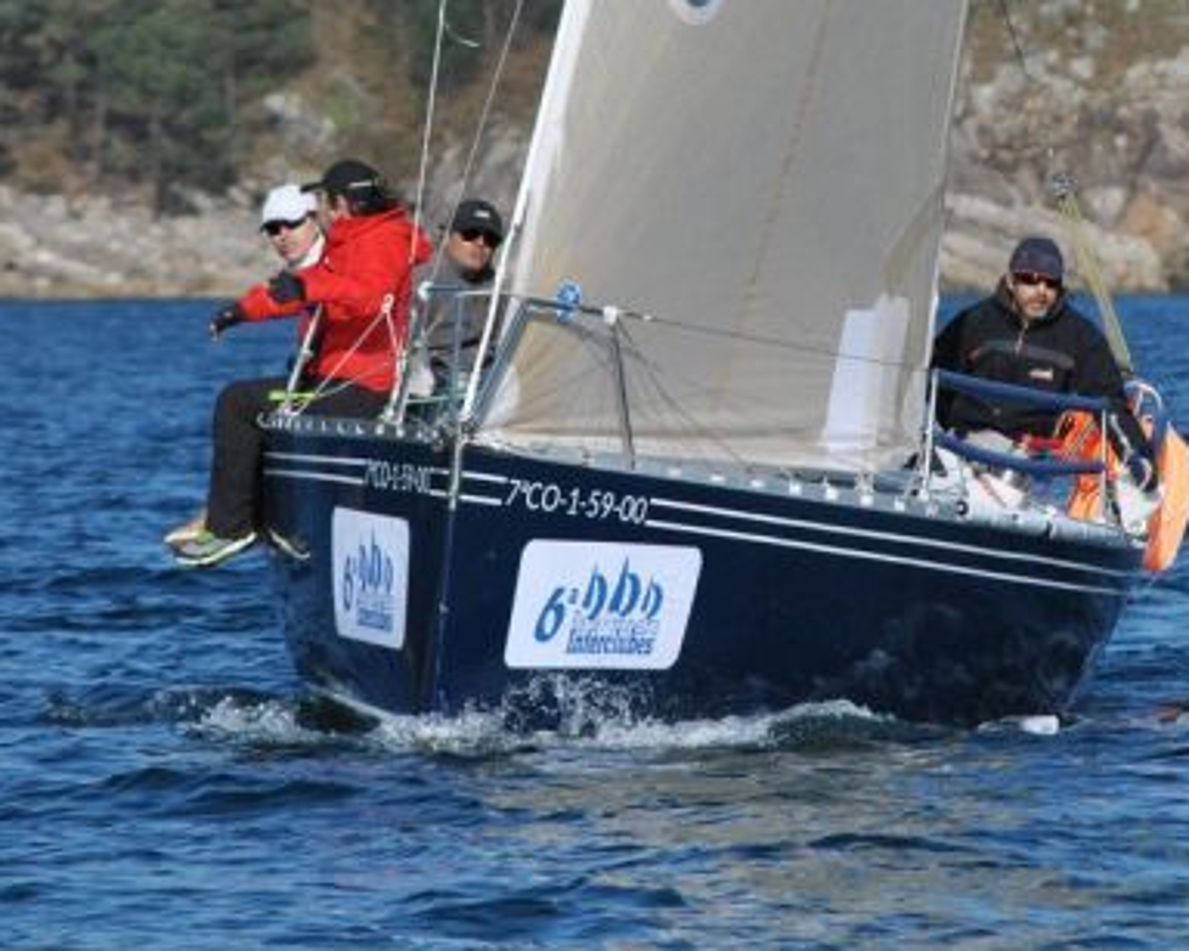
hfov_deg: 3.5
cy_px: 361
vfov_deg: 2.8
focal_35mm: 559
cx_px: 681
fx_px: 19666
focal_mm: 190
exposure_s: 1/2500
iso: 400
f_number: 6.3
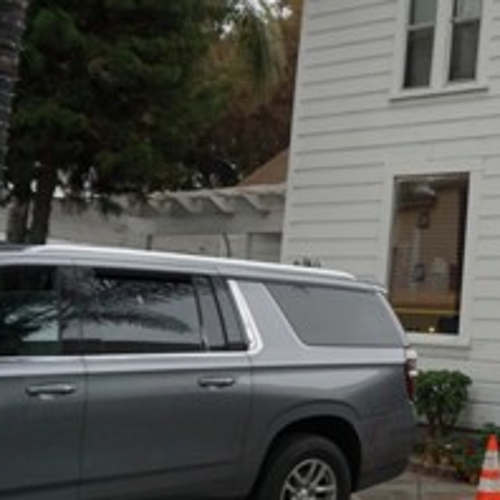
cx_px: 616
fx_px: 1079
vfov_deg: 26.1
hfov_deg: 23.6
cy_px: 236
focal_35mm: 66
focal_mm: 16
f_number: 4
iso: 320
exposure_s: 1/60
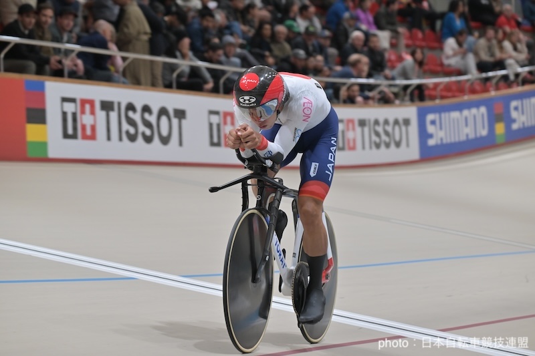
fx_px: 2674
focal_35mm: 180
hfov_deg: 11.4
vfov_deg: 7.6
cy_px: 178
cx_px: 268
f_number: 6.3
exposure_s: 1/500
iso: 1600
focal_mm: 180
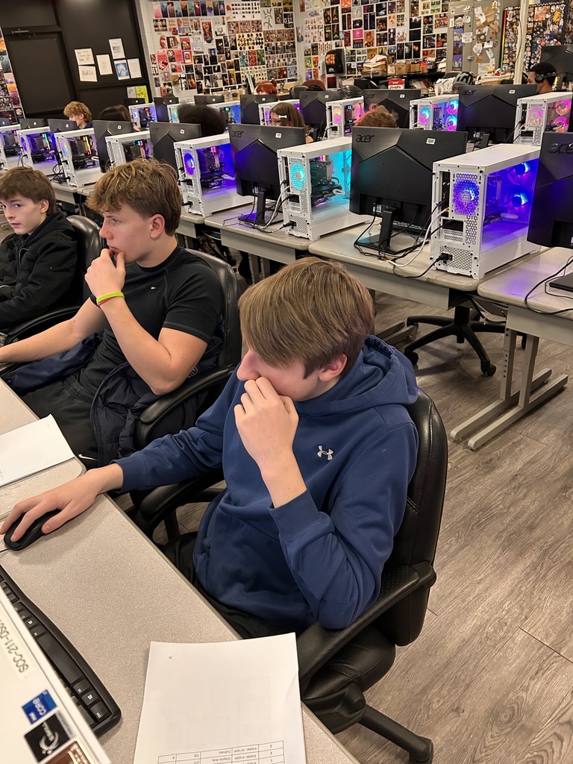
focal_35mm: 26
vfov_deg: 67.3
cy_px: 382
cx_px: 286
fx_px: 574
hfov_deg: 53.1
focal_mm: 5.7
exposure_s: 1/60
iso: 400
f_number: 1.5
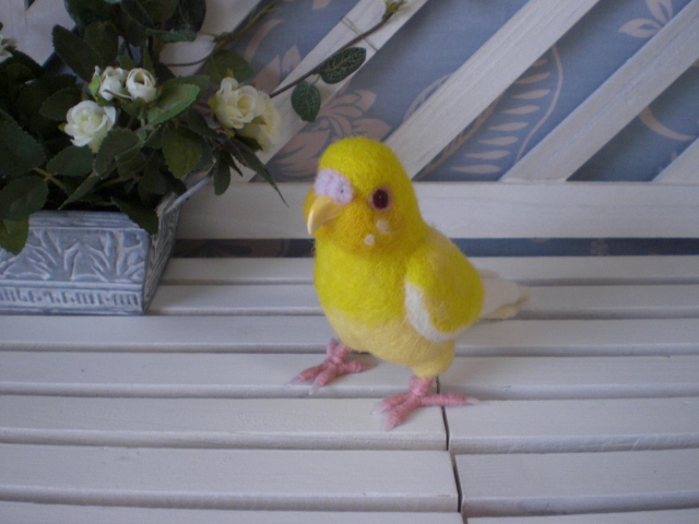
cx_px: 350
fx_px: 767
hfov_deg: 49.0
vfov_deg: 37.7
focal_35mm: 38
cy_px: 262
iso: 200
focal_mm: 6.3
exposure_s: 1/60
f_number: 3.1
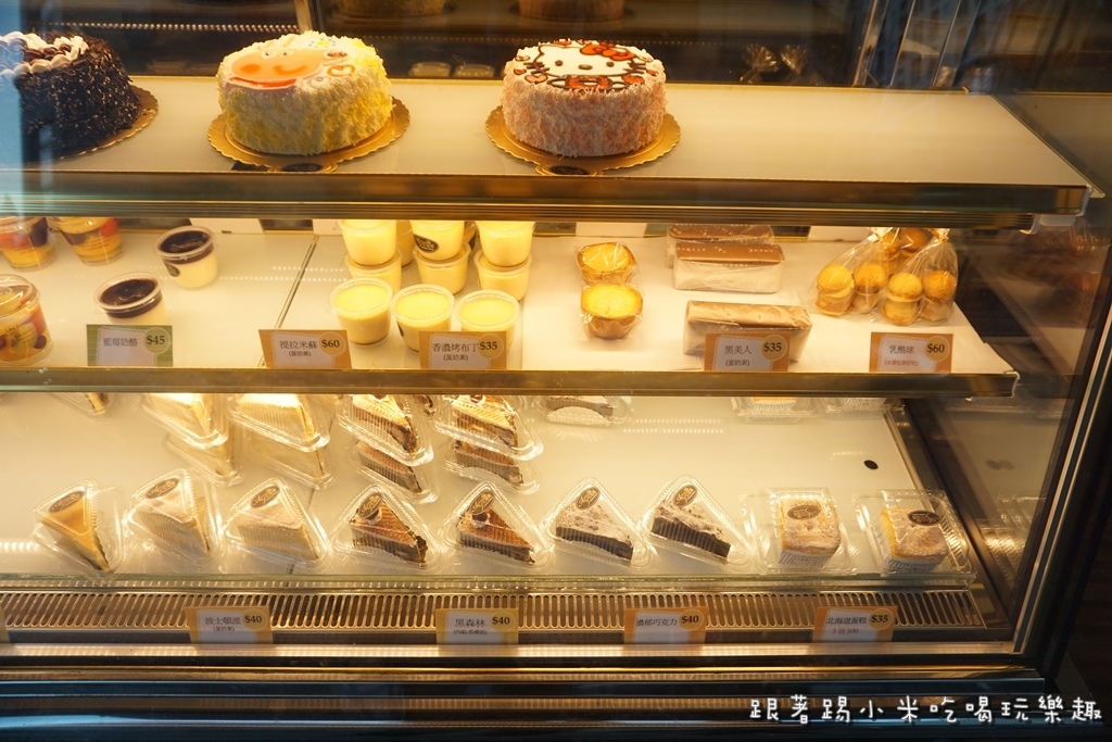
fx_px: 741
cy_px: 371
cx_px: 556
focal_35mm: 24
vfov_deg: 53.1
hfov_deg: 73.7
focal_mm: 16
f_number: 4
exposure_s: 1/160
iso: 250
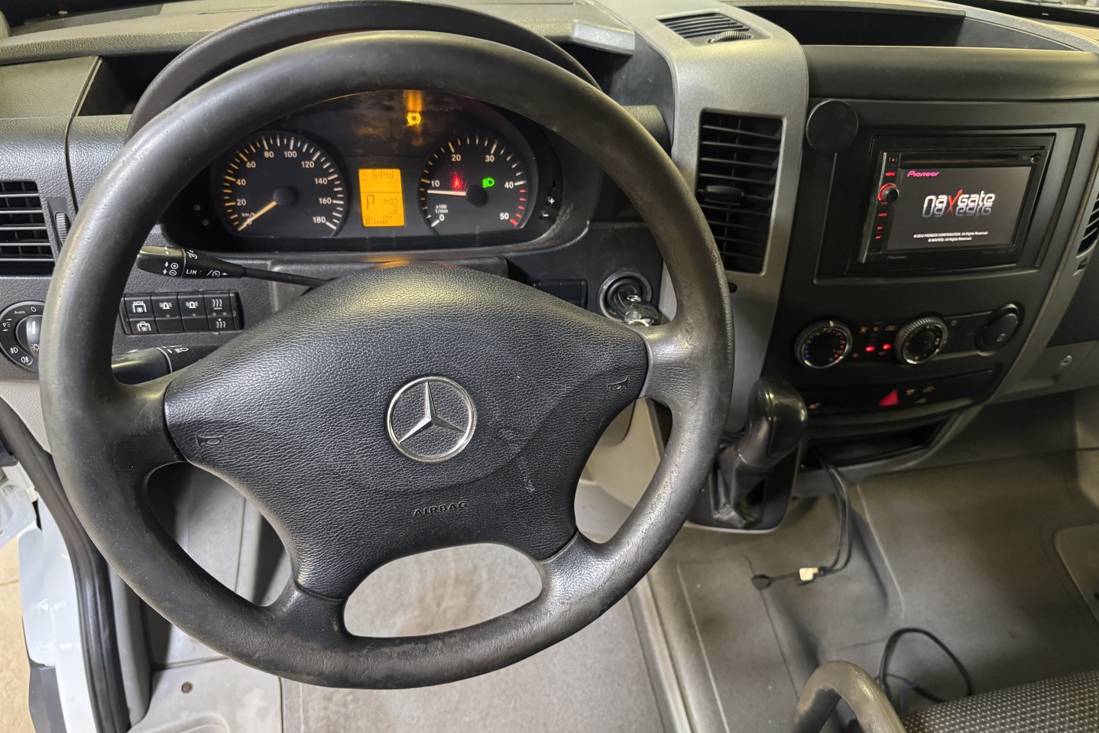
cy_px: 371
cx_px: 550
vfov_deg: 51.3
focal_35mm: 25
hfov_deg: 71.5
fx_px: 763
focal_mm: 6.76
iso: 800
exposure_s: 1/41
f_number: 1.78
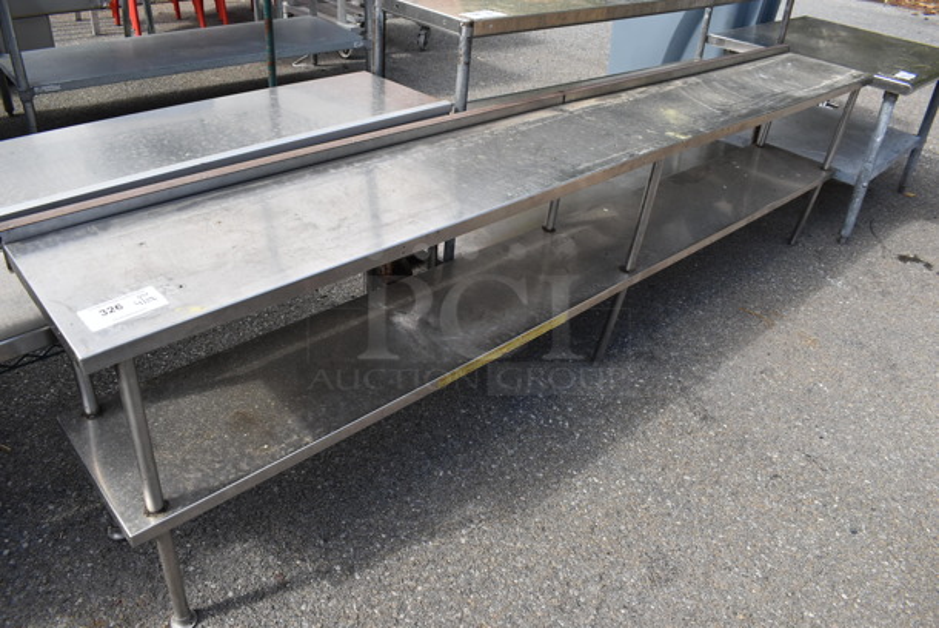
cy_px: 314
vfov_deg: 48.0
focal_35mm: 27
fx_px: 705
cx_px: 470
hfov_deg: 67.3
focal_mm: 18
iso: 200
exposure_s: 1/320
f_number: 7.1
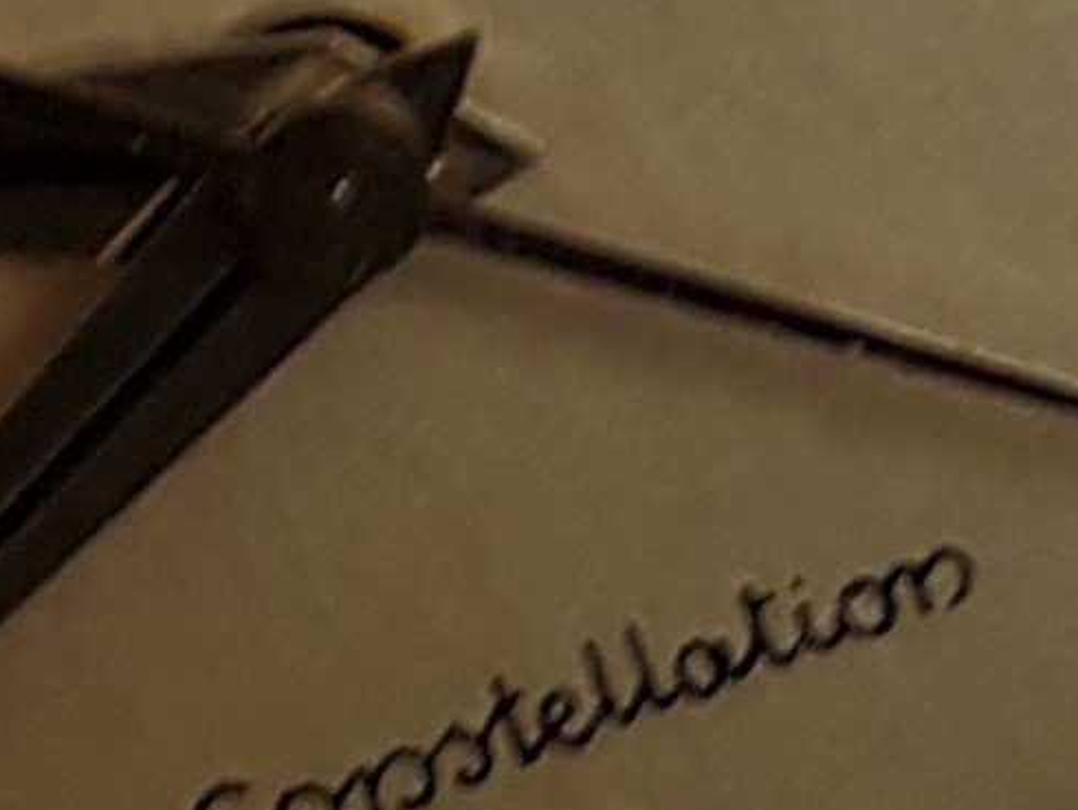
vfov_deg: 40.7
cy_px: 425
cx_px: 536
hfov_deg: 52.6
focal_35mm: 35
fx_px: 1090
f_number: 1.7
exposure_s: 1/33
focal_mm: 4.2
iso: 160
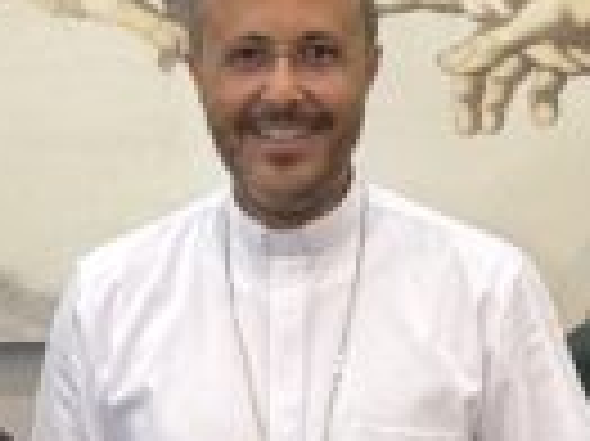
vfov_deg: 5.2
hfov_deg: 7.0
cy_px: 752
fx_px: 4802
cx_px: 117
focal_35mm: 282
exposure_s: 1/40
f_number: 1.78
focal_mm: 6.86
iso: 200
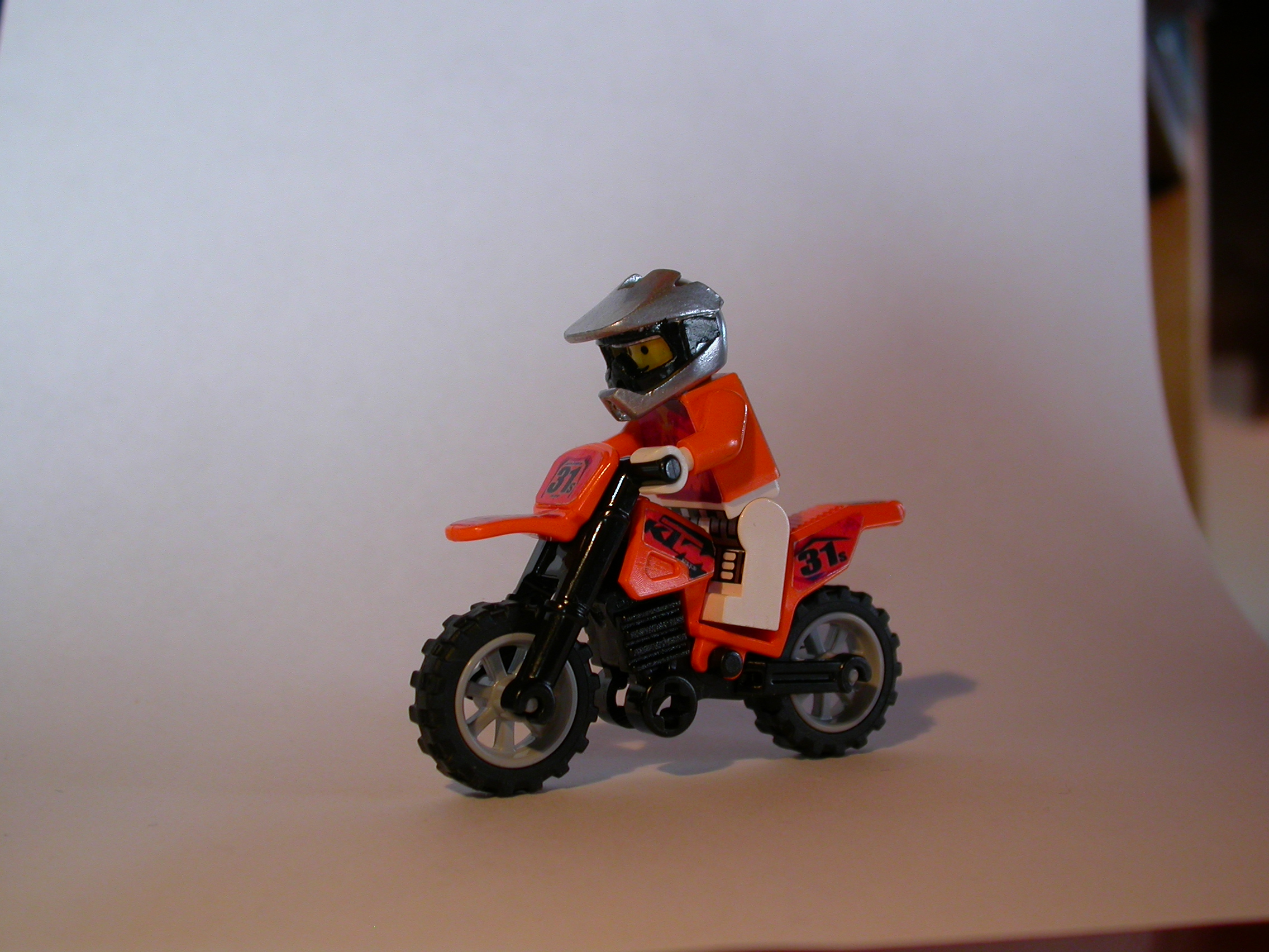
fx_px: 1723
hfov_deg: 40.4
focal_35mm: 47
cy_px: 476
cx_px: 634
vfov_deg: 30.9
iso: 100
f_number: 2.8
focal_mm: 9.8
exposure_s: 1/8.7
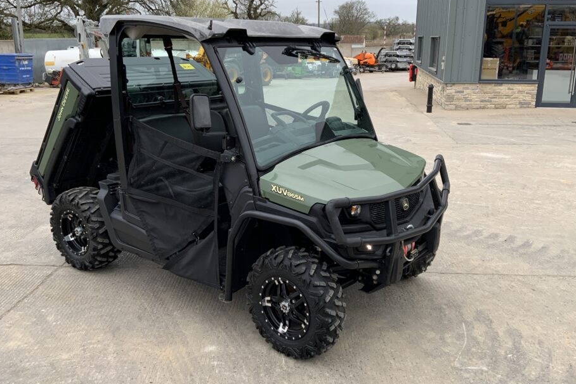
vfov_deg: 38.9
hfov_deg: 55.8
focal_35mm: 34
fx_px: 544
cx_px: 299
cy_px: 183
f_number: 1.8
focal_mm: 3
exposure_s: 1/122
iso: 20
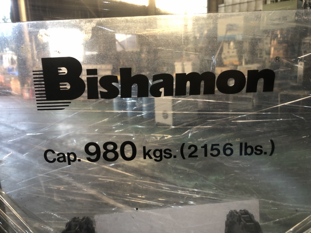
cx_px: 156
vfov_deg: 49.7
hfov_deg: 63.4
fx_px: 252
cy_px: 116
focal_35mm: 28
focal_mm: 3.99
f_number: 1.8
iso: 25
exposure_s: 1/30
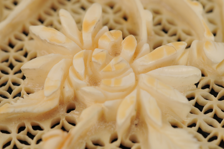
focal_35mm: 90
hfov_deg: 22.6
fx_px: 559
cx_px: 112
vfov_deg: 15.2
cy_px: 74
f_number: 14
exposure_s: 1/80
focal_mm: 60
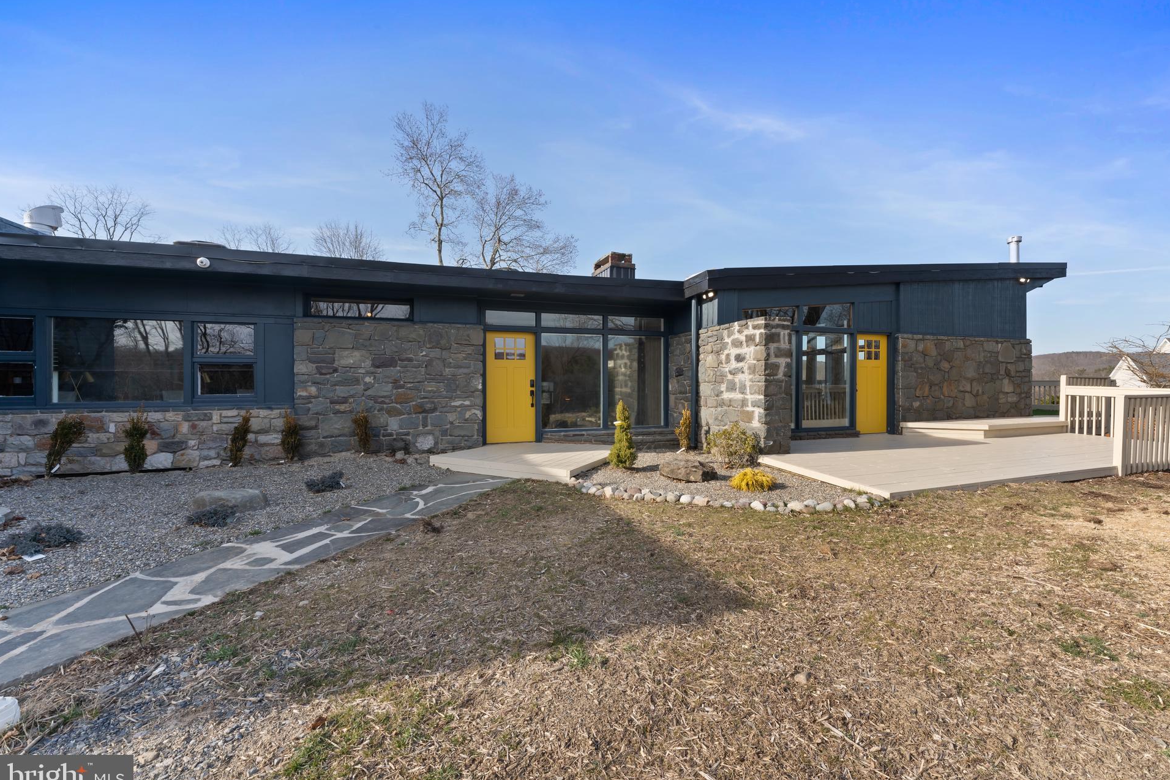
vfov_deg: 77.3
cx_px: 624
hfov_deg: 100.2
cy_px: 382
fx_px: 487
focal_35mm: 15
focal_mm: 14
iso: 160
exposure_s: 1/45
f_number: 13
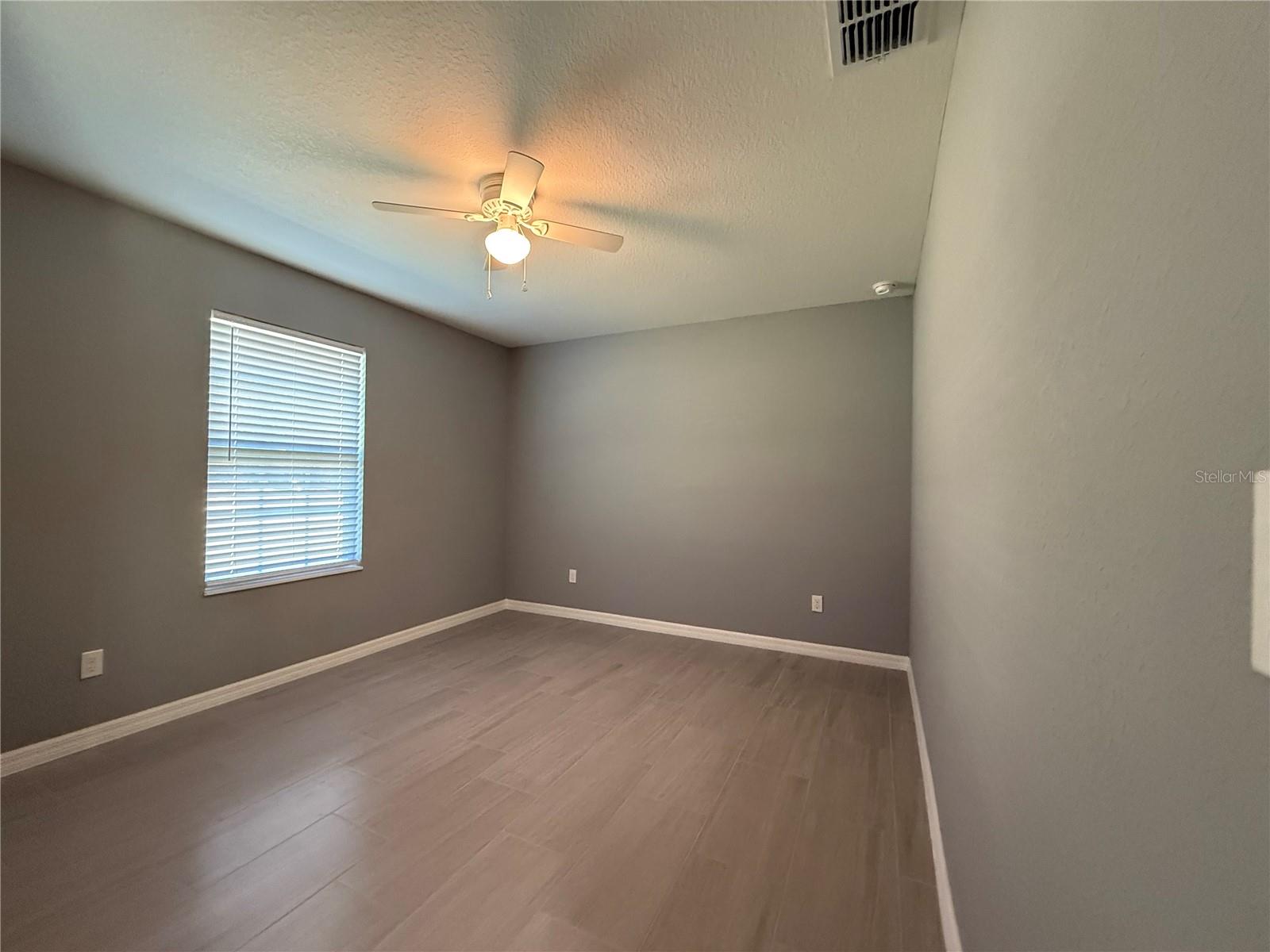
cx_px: 635
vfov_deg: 85.7
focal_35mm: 14
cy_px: 476
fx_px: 514
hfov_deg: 102.1
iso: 640
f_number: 2.2
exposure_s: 1/60
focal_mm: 2.22
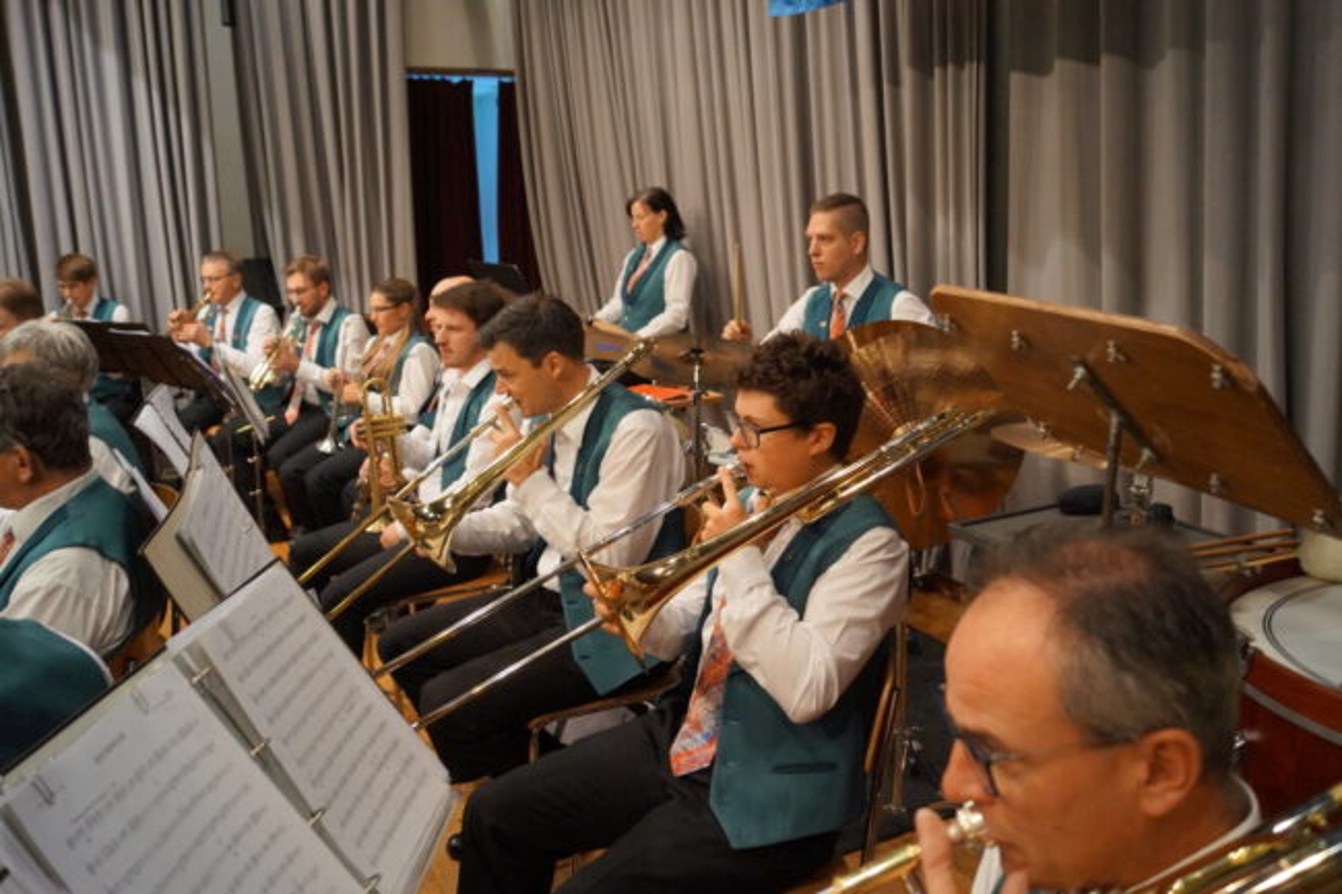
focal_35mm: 39
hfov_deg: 49.6
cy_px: 447
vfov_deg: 34.2
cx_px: 671
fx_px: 1453
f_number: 4.5
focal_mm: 26
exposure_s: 1/160
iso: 2000
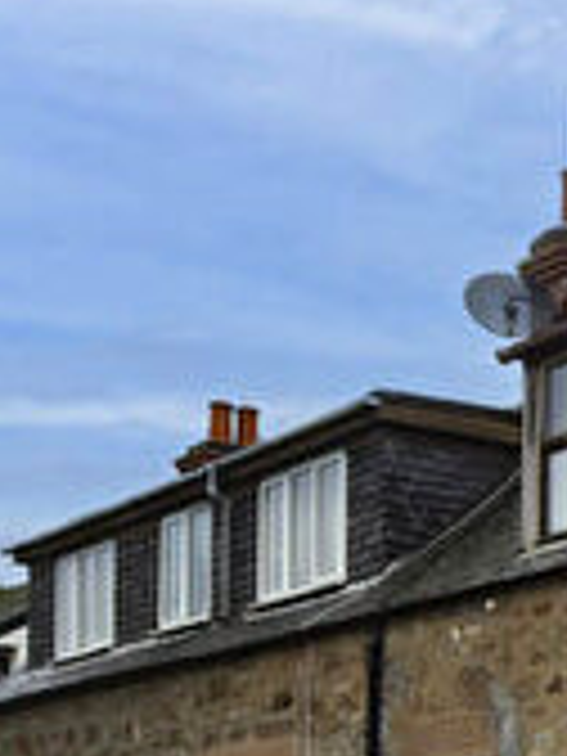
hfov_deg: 14.5
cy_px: 776
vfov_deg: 22.3
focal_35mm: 84
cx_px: 1138
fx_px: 1835
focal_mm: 14
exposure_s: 1/80
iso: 800
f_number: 4.8
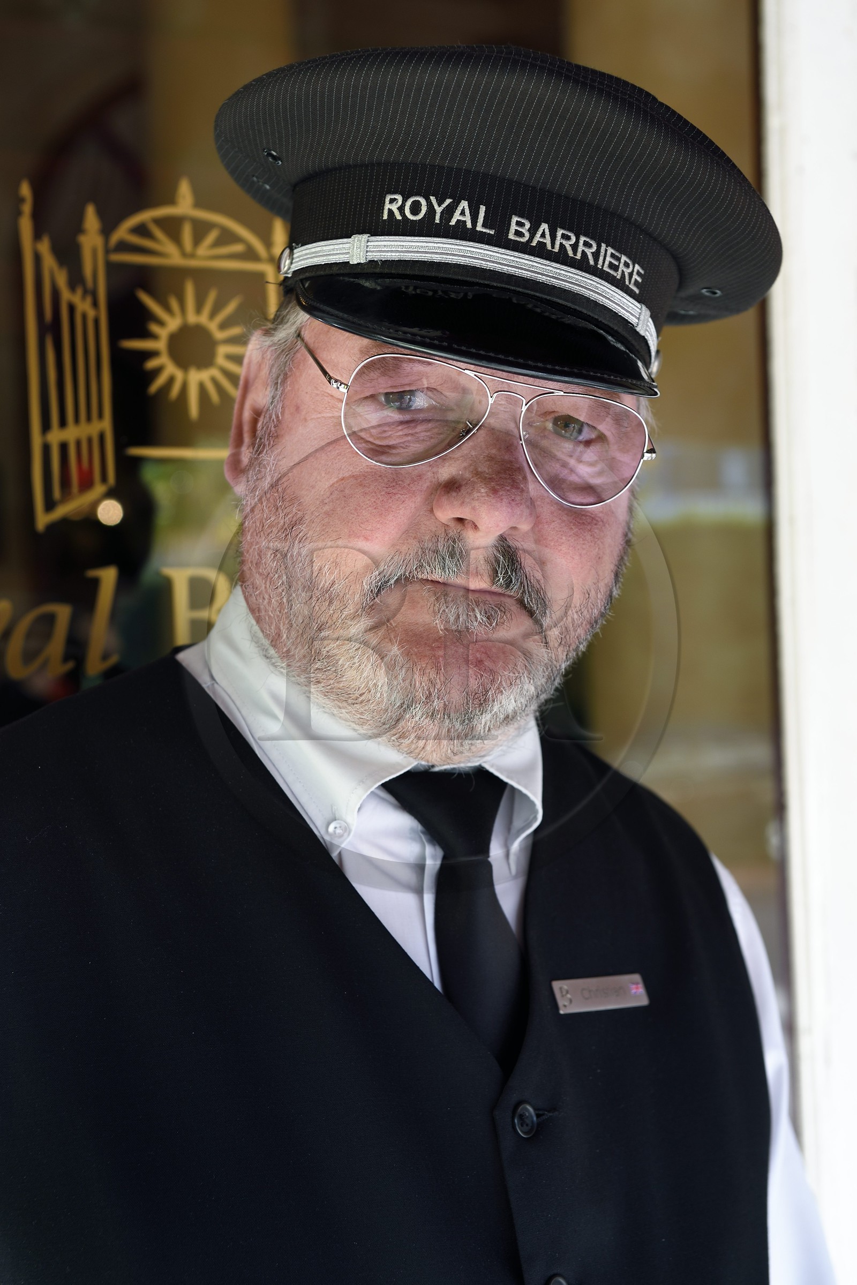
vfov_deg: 35.6
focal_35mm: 56
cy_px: 642
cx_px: 428
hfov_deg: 24.2
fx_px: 1999
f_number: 5.6
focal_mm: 56
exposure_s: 1/60
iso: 200
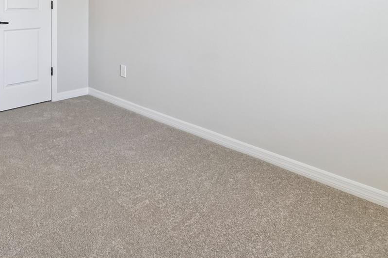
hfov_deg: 57.4
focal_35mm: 30
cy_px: 2
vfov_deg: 38.8
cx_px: 78
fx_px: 323
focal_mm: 10
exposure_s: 1/10
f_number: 7.1
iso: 100
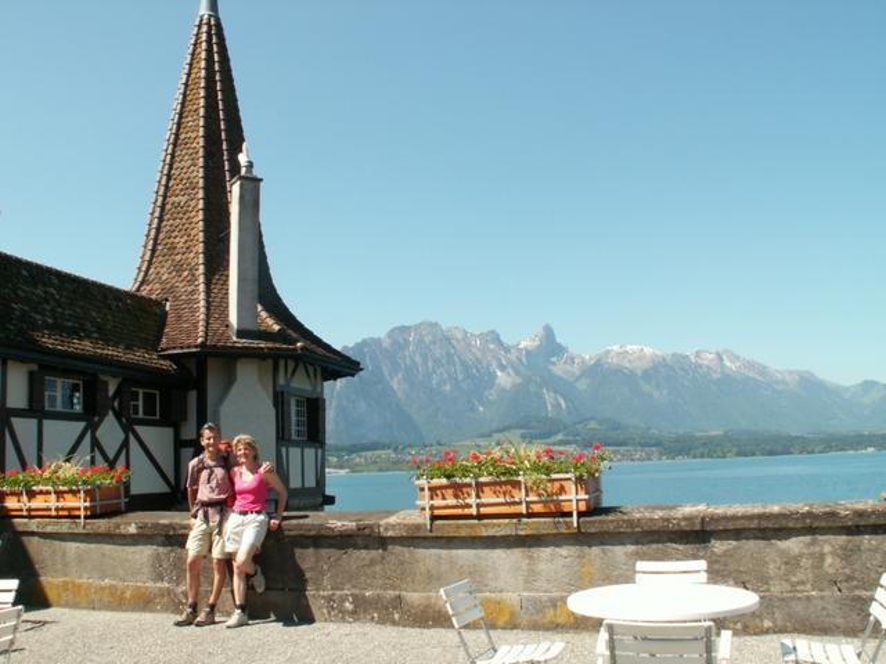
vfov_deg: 40.7
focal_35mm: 35
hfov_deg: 52.6
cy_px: 332
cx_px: 443
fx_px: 896
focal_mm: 5.86
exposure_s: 1/100
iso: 50
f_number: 8
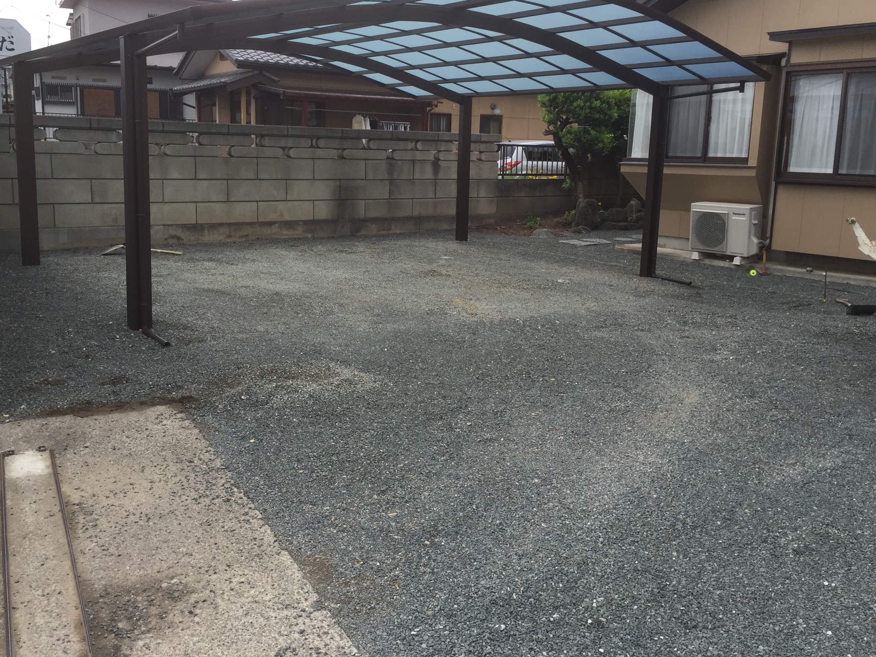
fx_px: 835
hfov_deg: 55.3
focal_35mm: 33
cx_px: 399
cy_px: 310
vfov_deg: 42.9
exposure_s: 1/341
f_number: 2.2
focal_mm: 4.15
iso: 32
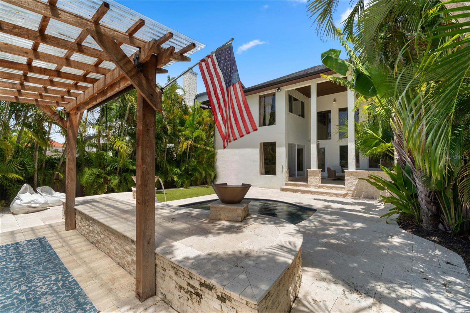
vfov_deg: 73.7
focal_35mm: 16
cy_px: 156
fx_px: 209
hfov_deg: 96.7
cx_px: 235
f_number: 9
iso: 250
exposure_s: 1/60
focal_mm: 16
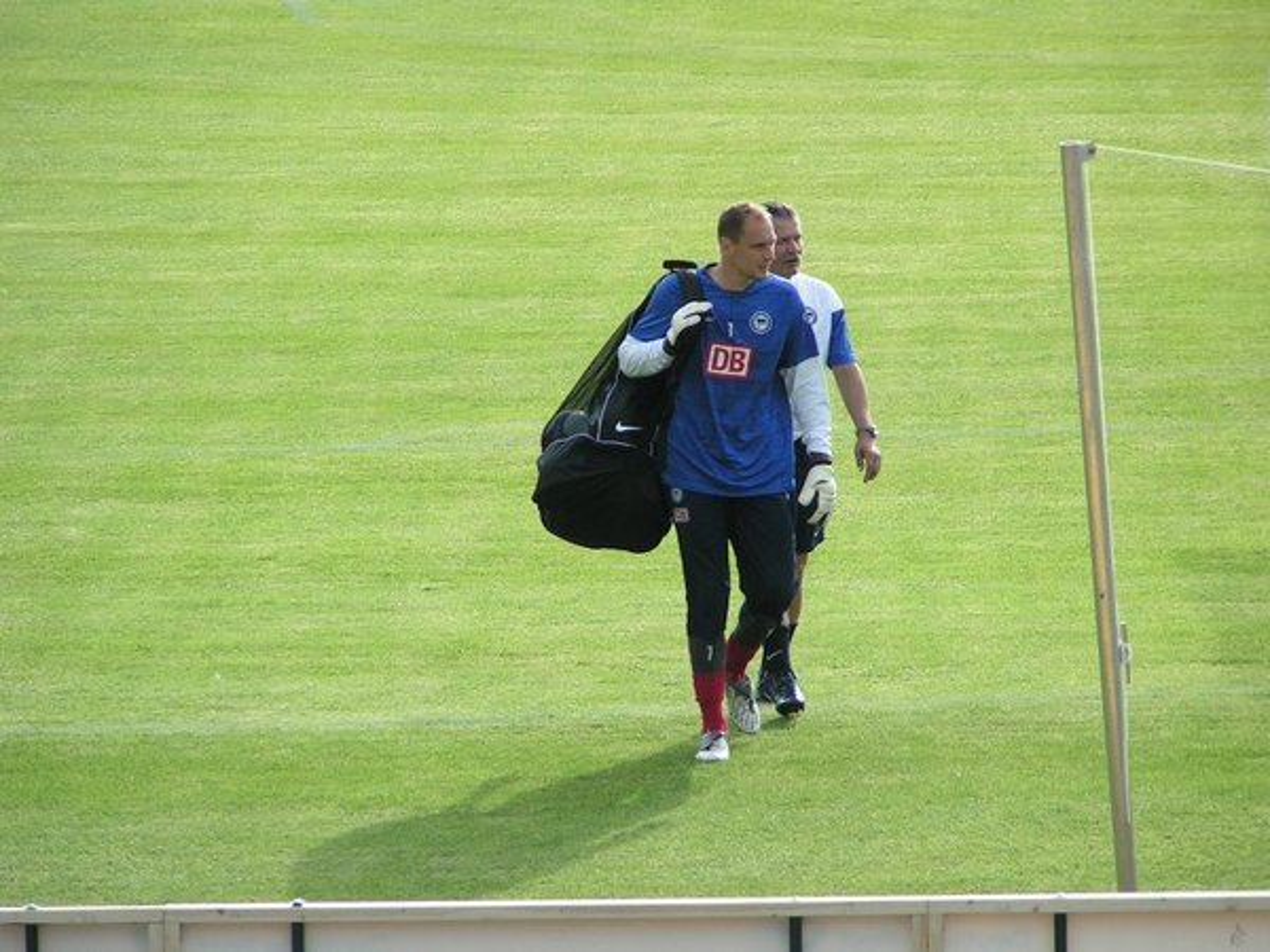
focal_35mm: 380
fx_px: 13942
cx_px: 635
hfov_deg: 5.2
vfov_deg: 3.9
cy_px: 476
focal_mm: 58
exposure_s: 1/400
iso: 50
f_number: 3.5
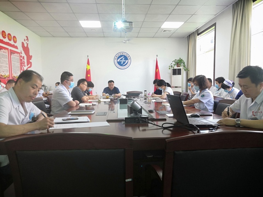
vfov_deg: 51.4
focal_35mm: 27
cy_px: 98
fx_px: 205
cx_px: 132
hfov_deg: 65.3
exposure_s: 1/33.3
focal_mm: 3.95
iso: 125
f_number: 1.8
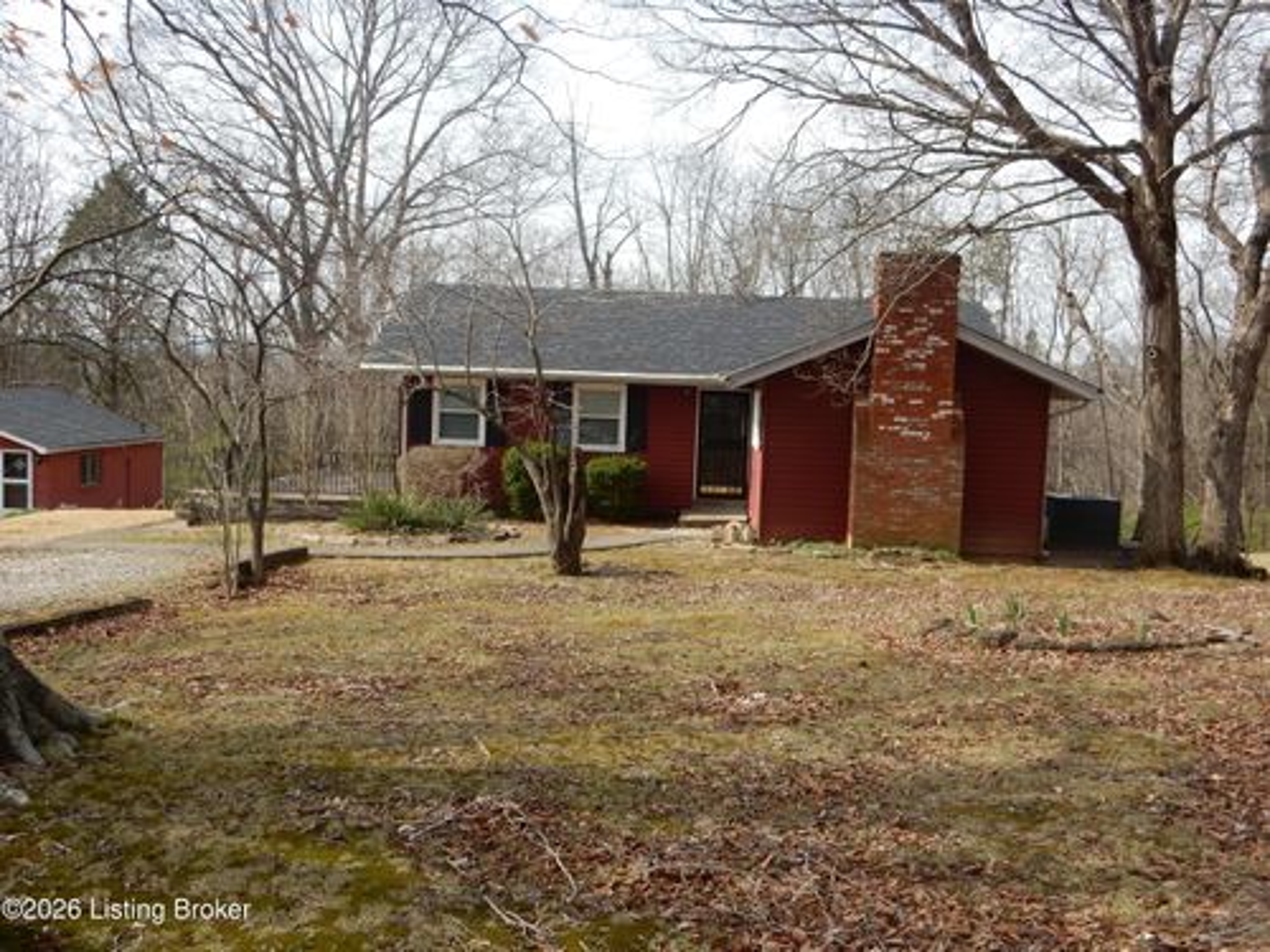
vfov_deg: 39.7
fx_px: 1321
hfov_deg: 51.4
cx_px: 635
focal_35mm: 36
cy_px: 476
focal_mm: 6.4
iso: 125
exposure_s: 1/640
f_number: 4
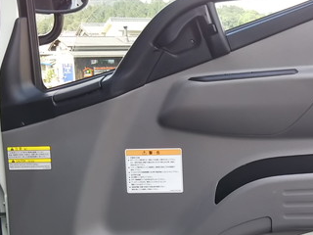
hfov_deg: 31.8
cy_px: 150
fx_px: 543
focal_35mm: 60
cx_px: 224
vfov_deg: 24.3
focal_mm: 4
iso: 20
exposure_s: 1/154
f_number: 2.2
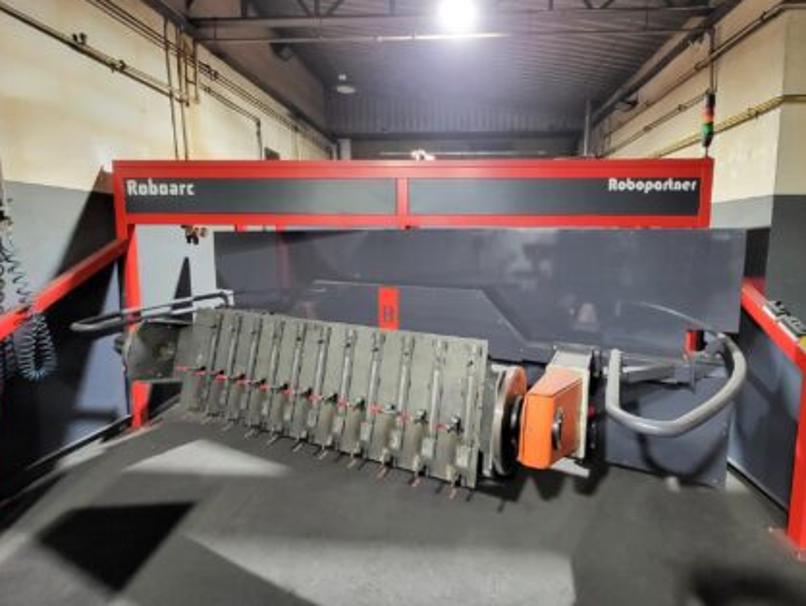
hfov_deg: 102.0
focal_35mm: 14
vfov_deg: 85.7
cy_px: 318
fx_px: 326
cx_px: 416
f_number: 2.2
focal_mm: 1.74
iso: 640
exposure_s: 1/25
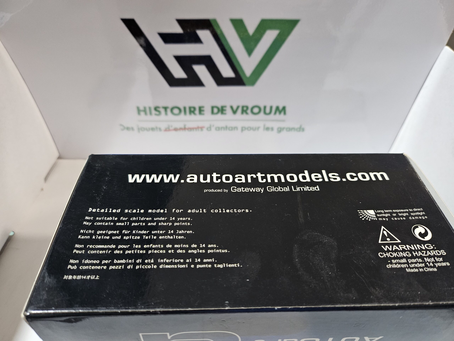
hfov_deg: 71.6
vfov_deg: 56.8
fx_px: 315
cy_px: 170
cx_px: 227
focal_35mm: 24
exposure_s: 1/100
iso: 320
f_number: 1.8
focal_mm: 5
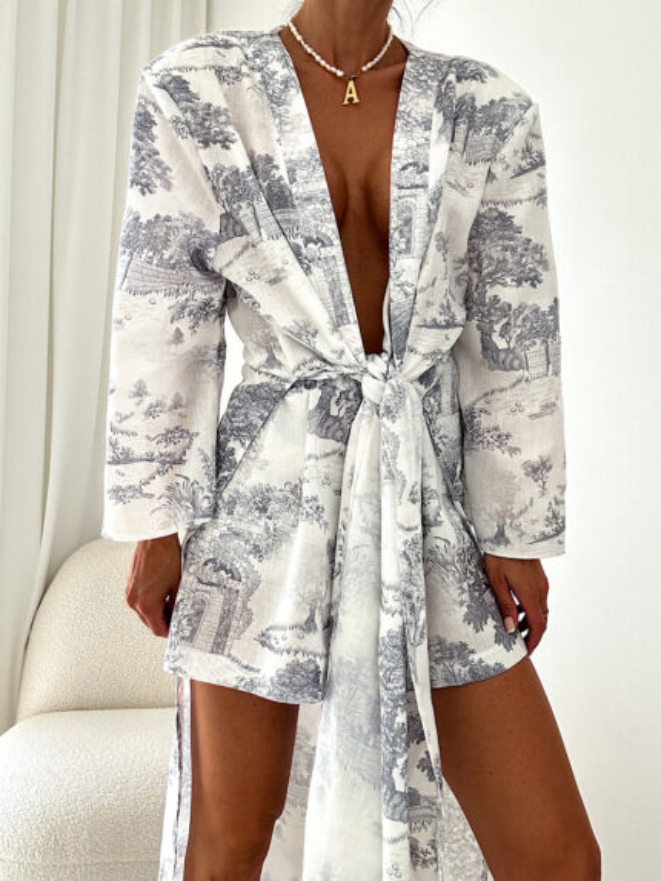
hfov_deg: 46.8
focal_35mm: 30
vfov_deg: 60.0
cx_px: 330
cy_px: 440
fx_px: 764
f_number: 1.9
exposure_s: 1/200
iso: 25
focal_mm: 2.69
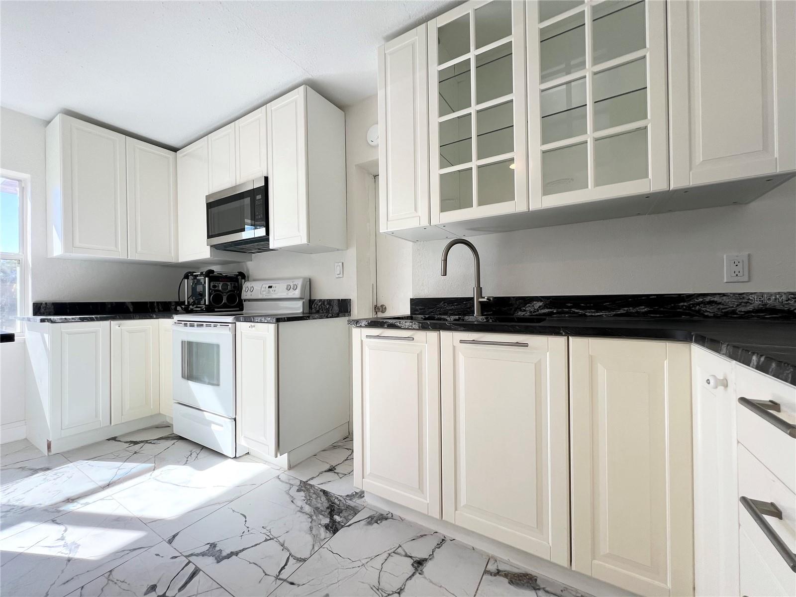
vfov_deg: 89.9
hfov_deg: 106.2
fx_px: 299
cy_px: 298
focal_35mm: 13
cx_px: 398
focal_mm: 1.57
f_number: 1.8
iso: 40
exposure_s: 1/120
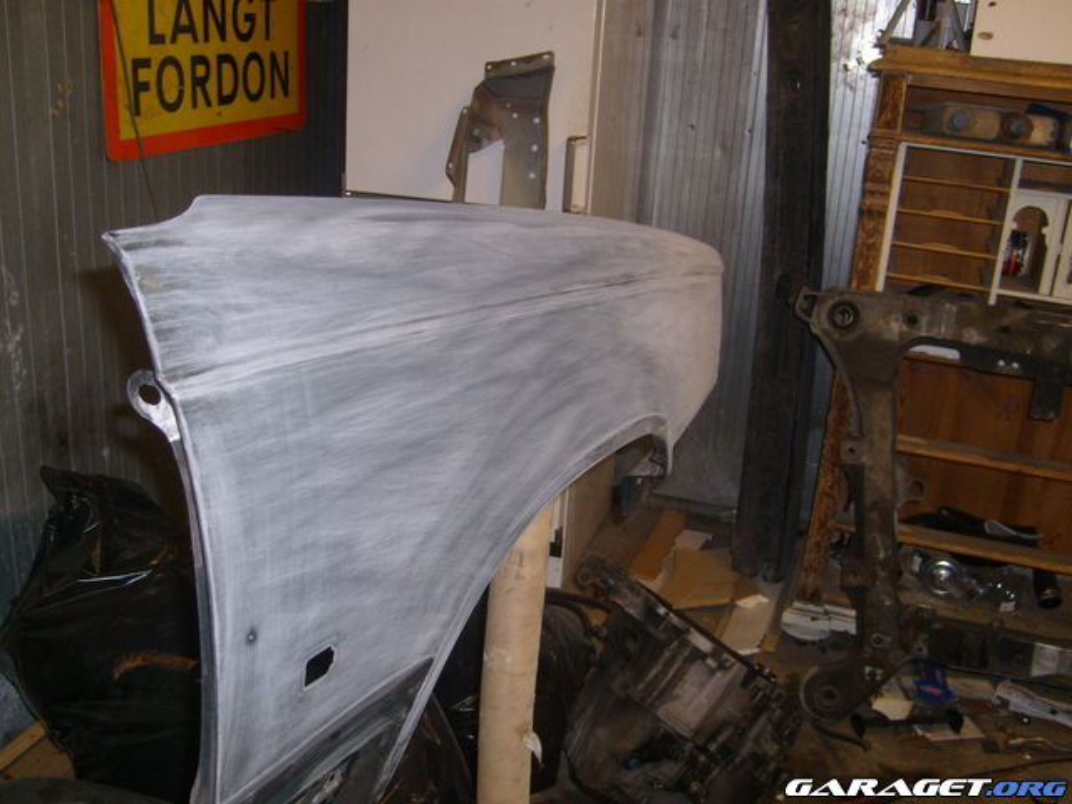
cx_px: 536
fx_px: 1084
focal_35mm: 35
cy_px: 402
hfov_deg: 52.6
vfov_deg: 40.7
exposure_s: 1/45
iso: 100
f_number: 2.8
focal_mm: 5.8
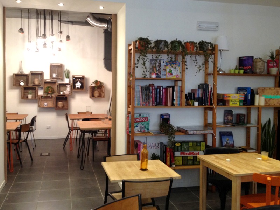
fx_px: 283
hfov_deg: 52.6
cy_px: 105
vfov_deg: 40.7
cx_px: 140
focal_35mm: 35
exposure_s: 1/20
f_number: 2.4
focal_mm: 4.28
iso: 125
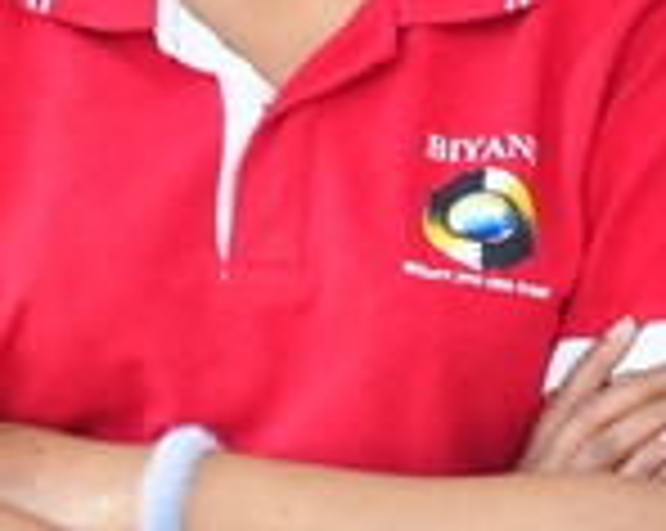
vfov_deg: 5.2
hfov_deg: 6.5
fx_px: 5807
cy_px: -18
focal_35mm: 295
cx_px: -171
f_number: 7.1
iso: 320
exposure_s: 1/125
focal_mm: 62
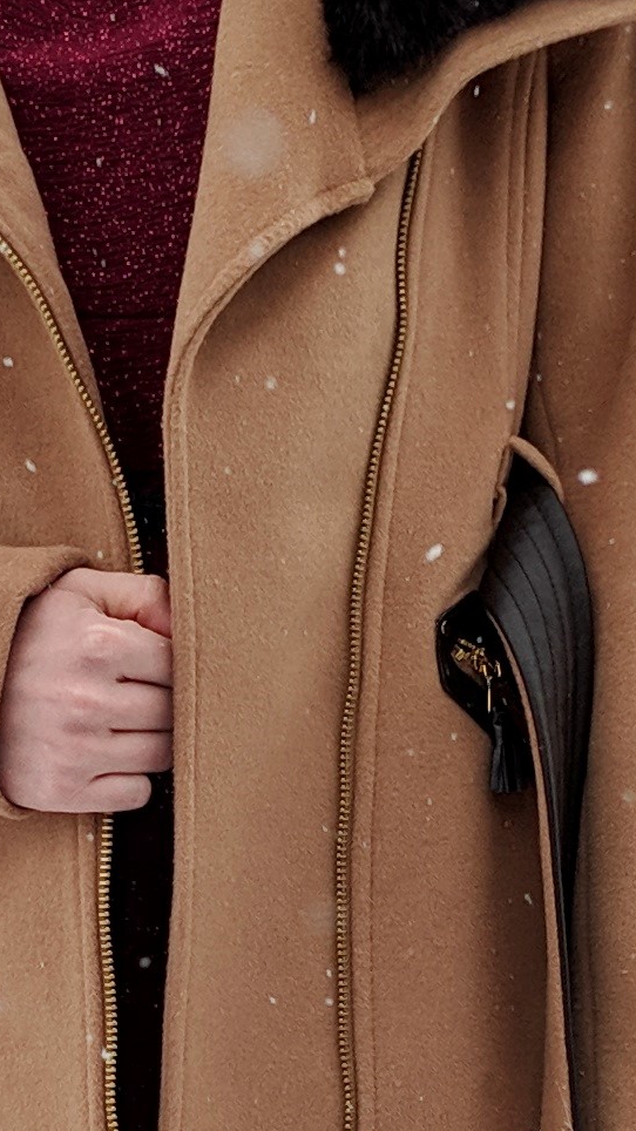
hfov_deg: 9.8
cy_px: 916
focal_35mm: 123
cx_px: 92
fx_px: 3689
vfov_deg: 17.3
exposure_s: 1/688
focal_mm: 4.44
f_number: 1.8
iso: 53
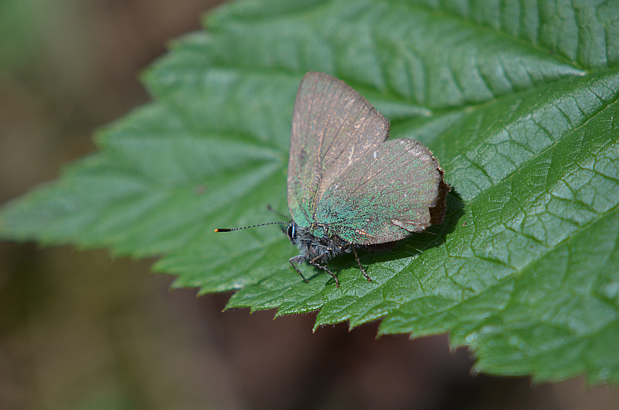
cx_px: 310
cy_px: 205
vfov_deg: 4.6
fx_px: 5147
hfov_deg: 6.9
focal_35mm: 300
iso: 100
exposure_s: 1/160
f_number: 8
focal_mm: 200
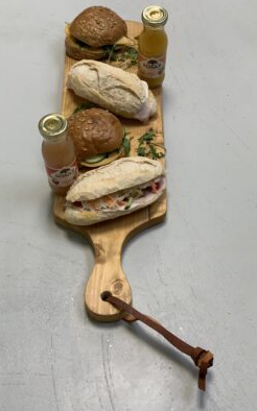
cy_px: 203
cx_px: 121
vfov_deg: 36.3
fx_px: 628
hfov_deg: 23.1
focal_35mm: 56
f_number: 2.4
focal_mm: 6
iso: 125
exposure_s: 1/90
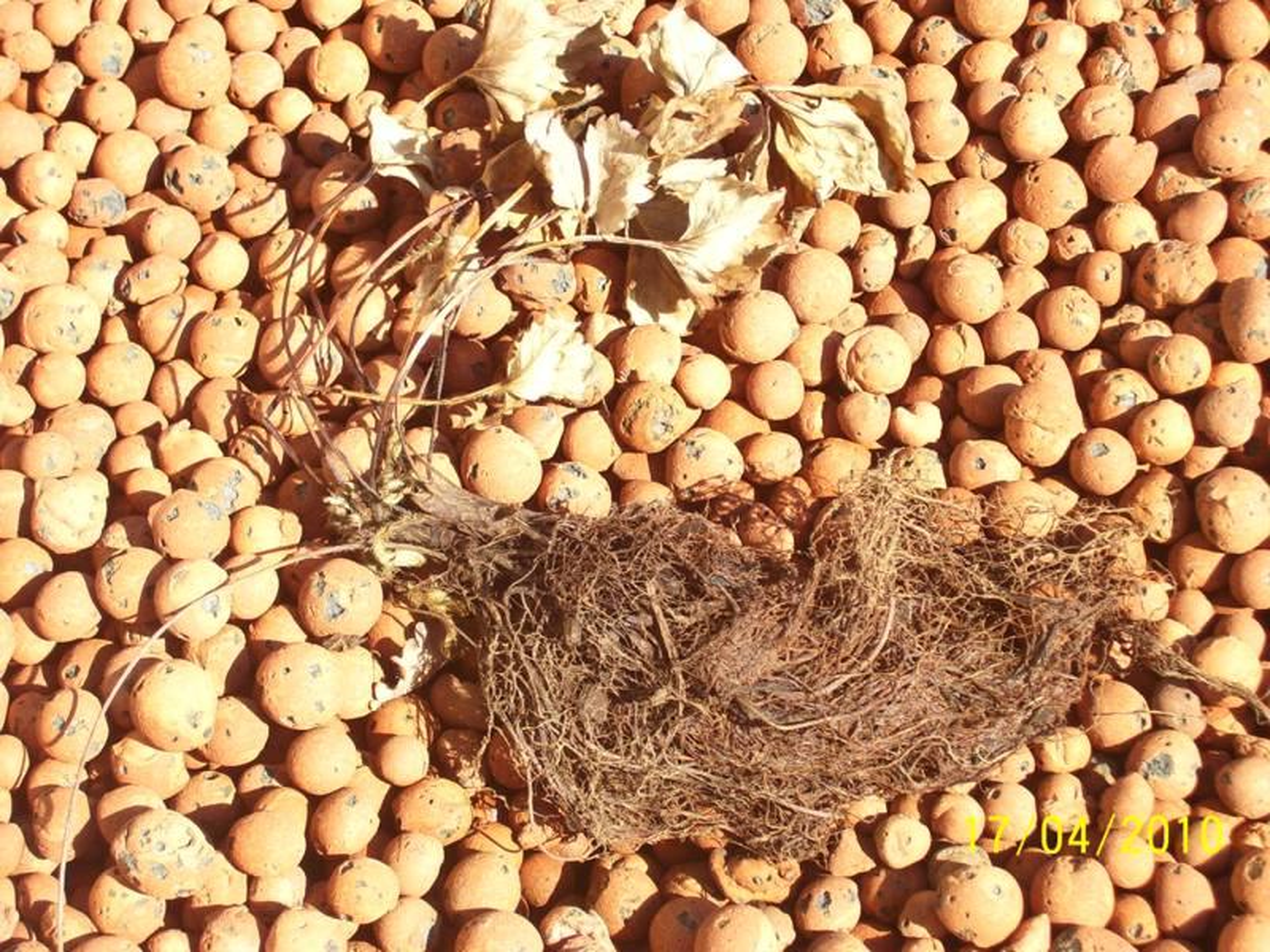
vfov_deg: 18.0
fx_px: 3008
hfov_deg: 23.8
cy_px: 476
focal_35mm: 82
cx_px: 635
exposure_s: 1/180
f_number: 4.1
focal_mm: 13.5
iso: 80
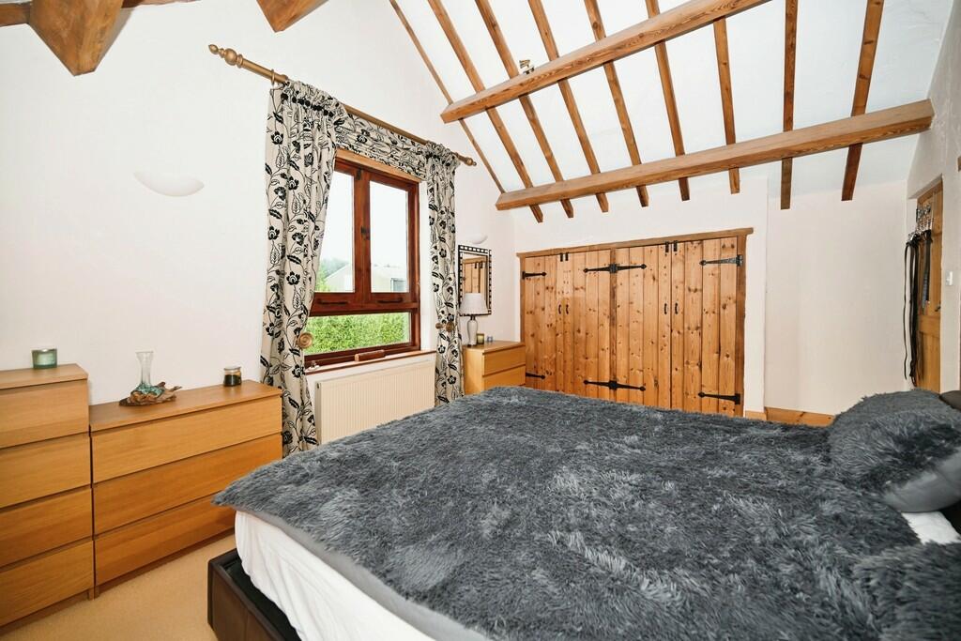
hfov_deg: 104.2
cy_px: 320
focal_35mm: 14
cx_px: 480
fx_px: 374
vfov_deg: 81.2
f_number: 4
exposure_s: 1/60
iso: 110
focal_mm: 14
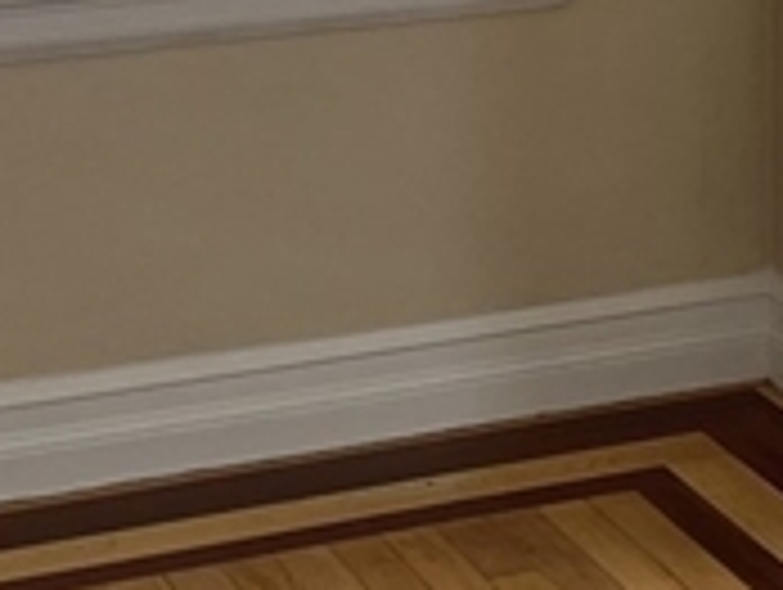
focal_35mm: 153
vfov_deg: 9.4
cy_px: -338
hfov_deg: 12.5
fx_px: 3466
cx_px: 981
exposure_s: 1/326
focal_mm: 5.7
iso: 50
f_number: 1.5
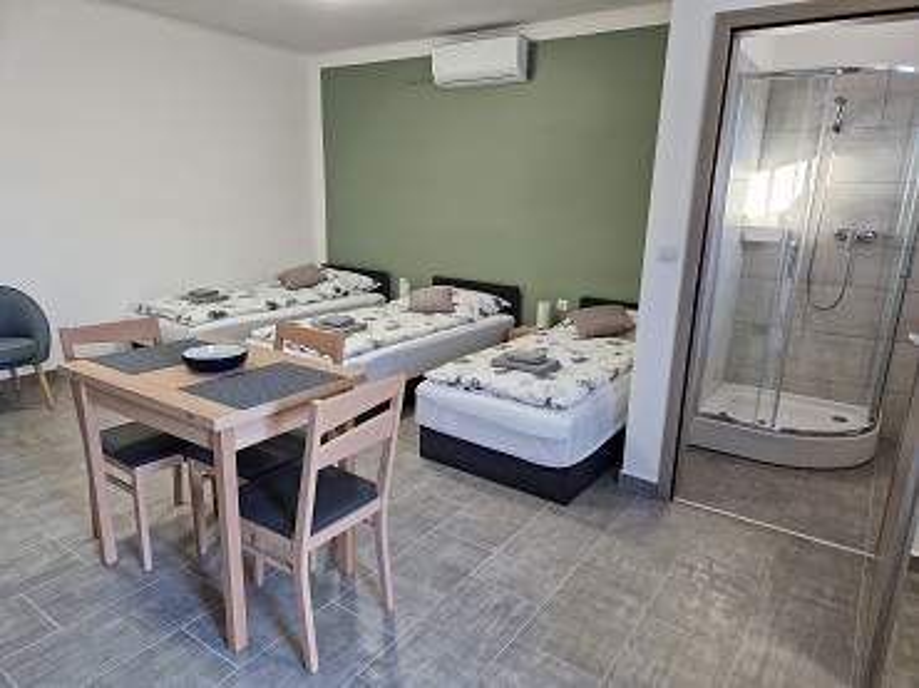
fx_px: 610
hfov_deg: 74.0
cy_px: 344
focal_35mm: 23
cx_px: 460
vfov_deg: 58.8
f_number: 1.8
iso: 160
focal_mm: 5.4
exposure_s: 1/100
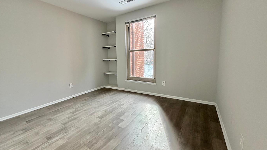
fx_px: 113
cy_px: 70
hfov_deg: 99.3
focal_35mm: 16
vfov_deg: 67.0
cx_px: 129
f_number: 2.2
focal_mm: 2.22
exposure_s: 1/121
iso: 160
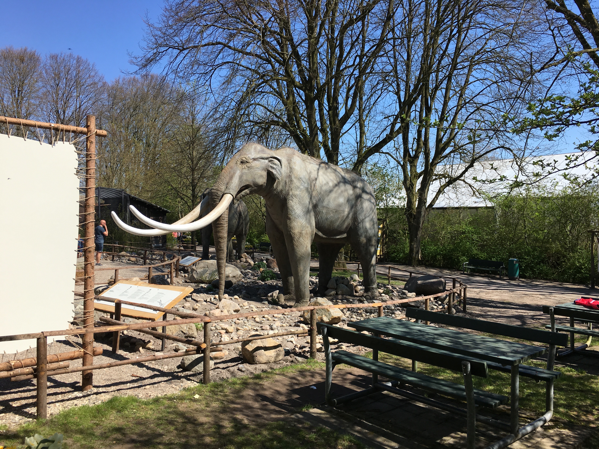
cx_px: 300
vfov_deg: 48.2
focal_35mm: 29
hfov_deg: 61.7
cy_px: 224
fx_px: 502
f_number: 2.2
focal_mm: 4.15
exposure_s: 1/1508
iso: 25
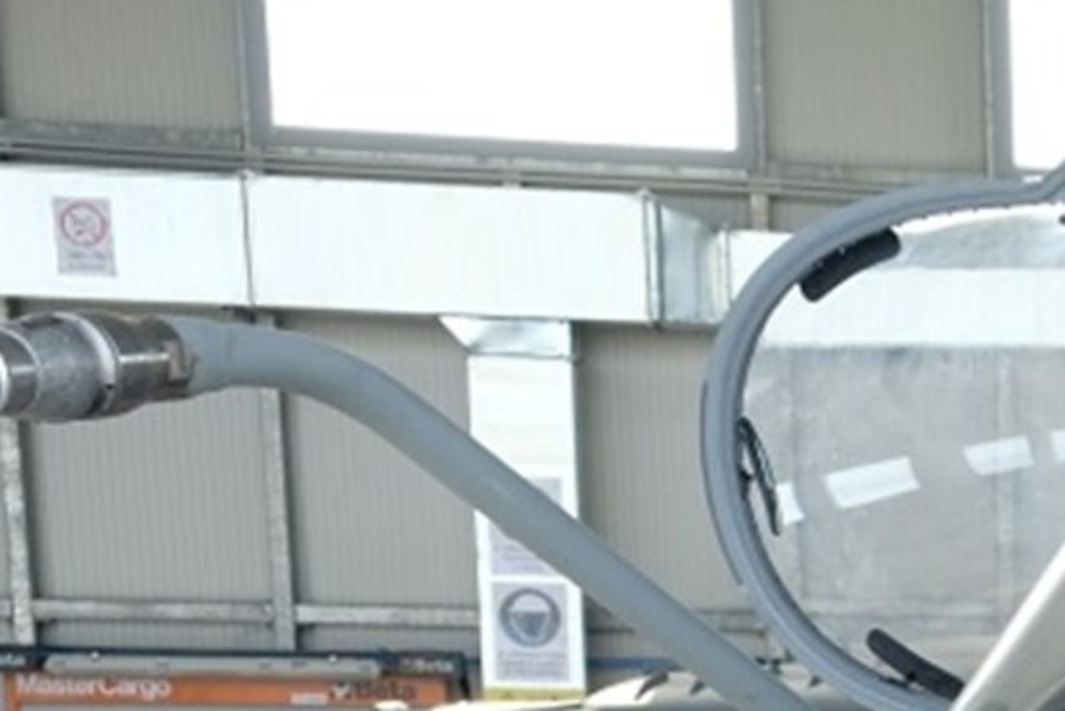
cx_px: 1810
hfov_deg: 16.5
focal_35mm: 107
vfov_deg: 12.1
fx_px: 3166
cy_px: 1139
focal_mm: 20.5
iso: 640
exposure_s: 1/170
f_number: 8
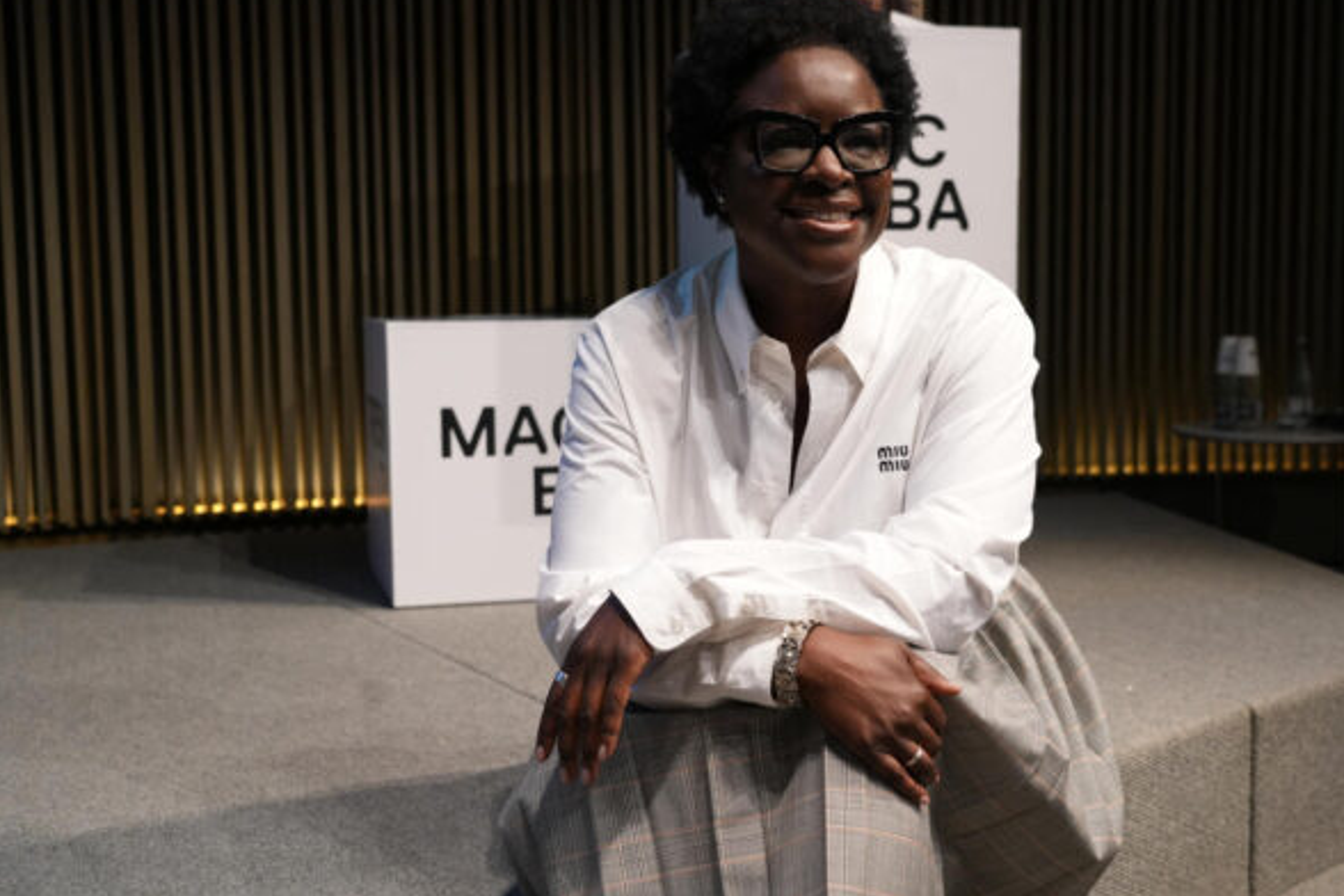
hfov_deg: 42.7
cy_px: 453
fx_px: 1717
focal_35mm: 46
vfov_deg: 29.2
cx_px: 734
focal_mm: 41
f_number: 4.5
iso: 2000
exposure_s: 1/100
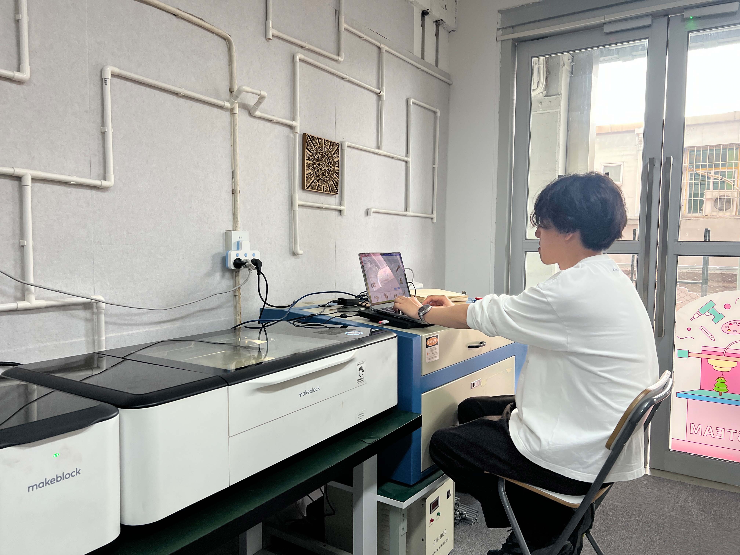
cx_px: 370
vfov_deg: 53.1
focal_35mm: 26
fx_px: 556
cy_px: 278
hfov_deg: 67.3
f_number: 1.5
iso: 125
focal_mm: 5.7
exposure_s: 1/121
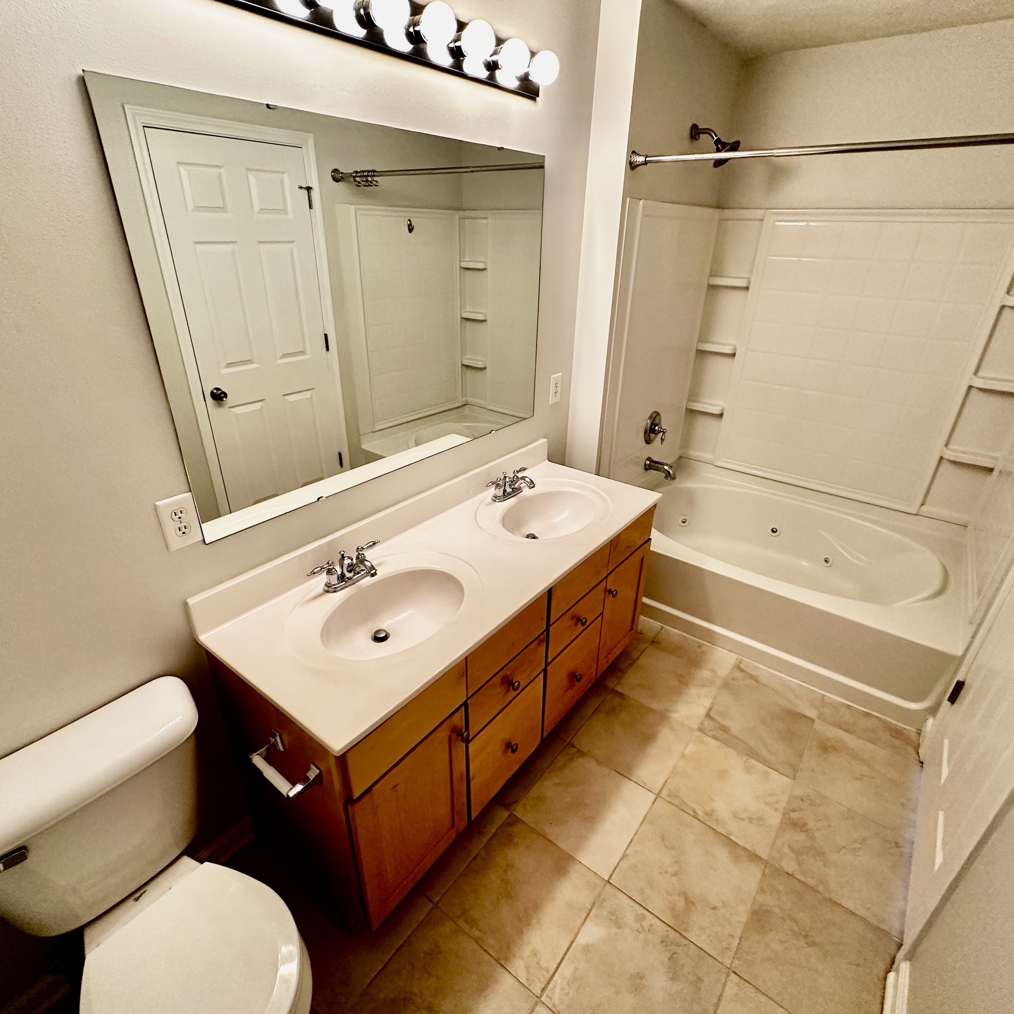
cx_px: 503
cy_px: 513
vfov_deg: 84.0
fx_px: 563
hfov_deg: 84.0
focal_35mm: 17
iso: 320
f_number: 2.2
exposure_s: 1/120
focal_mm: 2.22
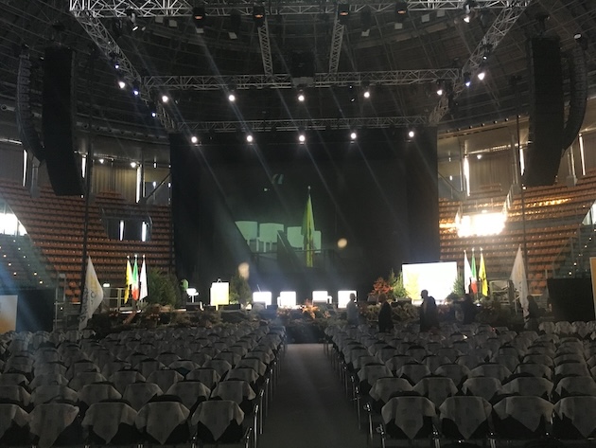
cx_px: 298
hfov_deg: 61.6
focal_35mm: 29
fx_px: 499
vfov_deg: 48.3
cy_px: 224
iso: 250
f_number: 2.2
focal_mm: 4.15
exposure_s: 1/17
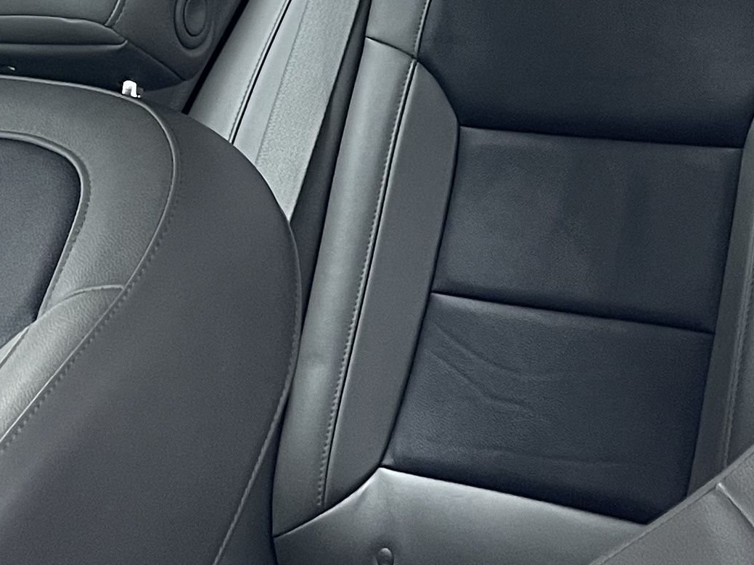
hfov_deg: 20.2
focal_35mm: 97
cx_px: 262
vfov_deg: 13.9
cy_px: -377
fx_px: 2113
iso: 250
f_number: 1.6
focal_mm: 5.1
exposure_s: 1/50
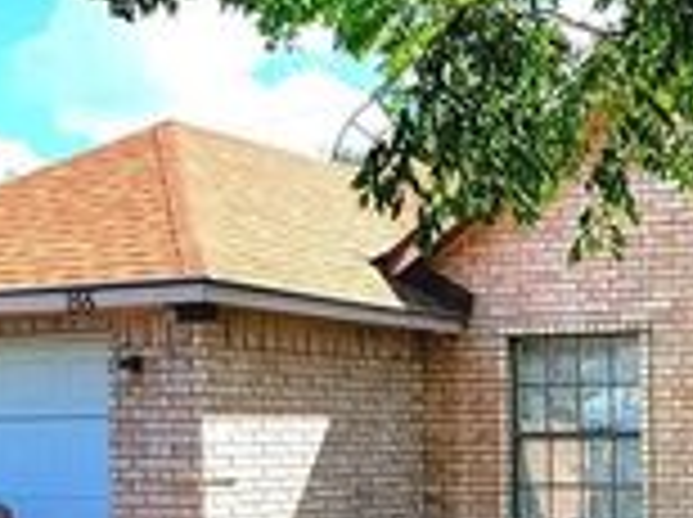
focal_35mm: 78
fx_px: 1559
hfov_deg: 24.0
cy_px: 453
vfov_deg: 18.6
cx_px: 693
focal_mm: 6.7
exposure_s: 1/588
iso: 16
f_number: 1.8
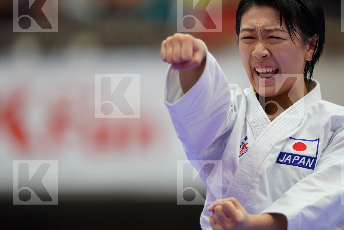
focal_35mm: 507
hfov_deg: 4.1
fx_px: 4845
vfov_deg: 2.7
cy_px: 96
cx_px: 200
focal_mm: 400
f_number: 2.8
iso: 2000
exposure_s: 1/500
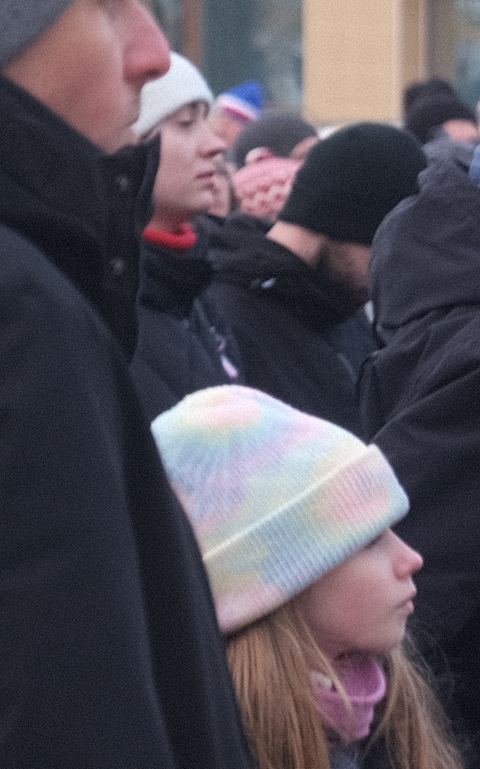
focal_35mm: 324
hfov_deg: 3.8
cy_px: 456
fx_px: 6783
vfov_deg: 6.5
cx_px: 1950
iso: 160
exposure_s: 1/100
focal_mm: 40.1
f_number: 3.2
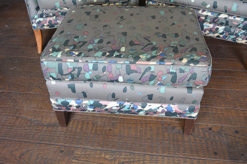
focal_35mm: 36
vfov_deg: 36.9
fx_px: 247
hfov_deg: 53.1
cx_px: 124
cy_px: 82
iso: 800
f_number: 4
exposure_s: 1/40
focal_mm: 24
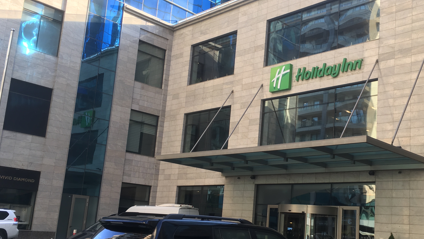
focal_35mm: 42
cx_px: 264
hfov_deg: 47.9
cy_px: 137
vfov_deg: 28.3
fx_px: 472
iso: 25
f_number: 2.2
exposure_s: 1/100
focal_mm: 4.15
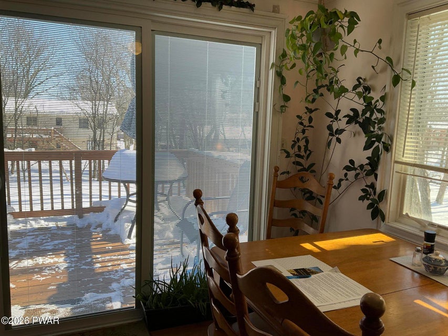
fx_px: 375
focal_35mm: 29
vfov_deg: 48.2
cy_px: 168
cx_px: 224
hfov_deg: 61.7
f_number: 1.8
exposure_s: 1/181
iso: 20
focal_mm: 3
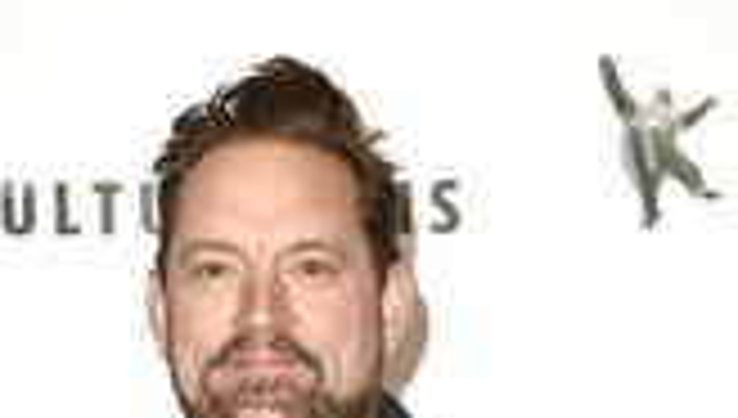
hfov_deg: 12.8
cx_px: 297
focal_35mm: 168
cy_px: 845
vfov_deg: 7.0
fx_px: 3294
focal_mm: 66
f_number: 5.6
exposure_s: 1/250
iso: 640
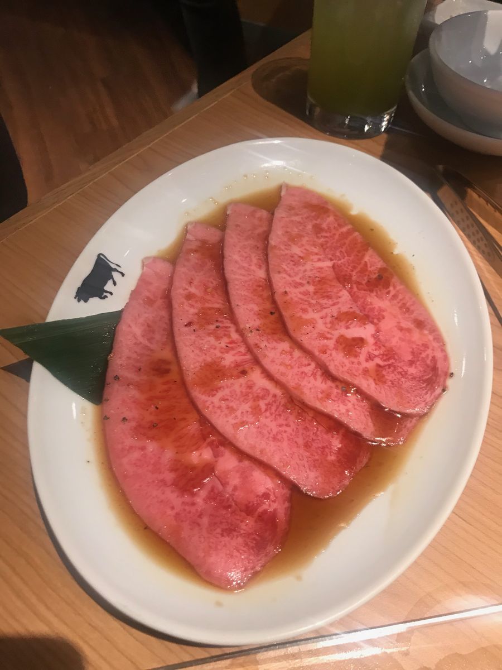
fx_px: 541
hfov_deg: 49.7
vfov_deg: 63.4
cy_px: 335
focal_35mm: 28
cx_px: 251
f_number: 1.8
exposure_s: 1/25
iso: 40
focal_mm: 3.99
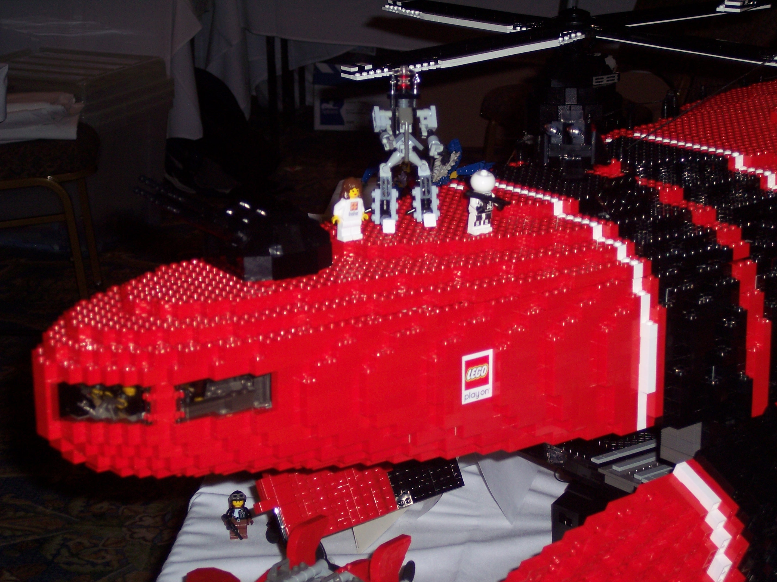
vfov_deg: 16.2
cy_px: 291
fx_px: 2043
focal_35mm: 91
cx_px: 388
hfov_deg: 21.5
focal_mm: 18.7
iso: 100
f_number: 4.1
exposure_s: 1/90
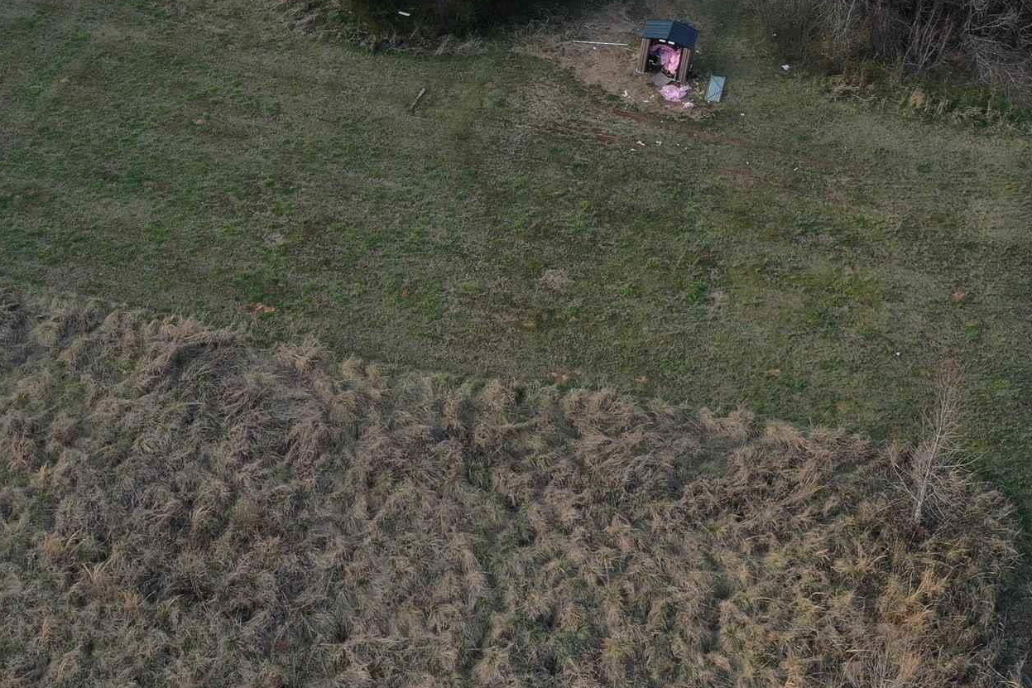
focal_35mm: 69
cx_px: 396
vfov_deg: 19.0
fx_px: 1978
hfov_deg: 29.2
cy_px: -51
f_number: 4.5
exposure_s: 1/200
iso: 100
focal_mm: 10.26
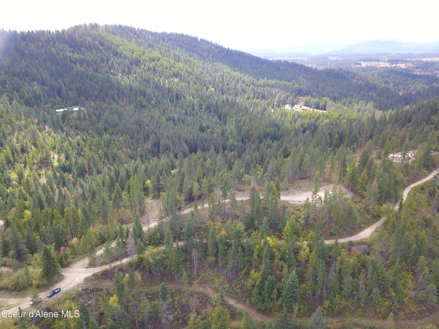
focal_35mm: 26
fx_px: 330
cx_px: 220
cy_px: 164
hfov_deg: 67.3
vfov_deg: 53.1
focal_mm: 4.73
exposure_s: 1/200
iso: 100
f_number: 2.2
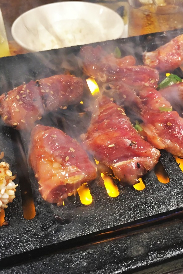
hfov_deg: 32.6
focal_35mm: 41
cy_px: 139
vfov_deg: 47.4
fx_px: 312
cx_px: 106
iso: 64
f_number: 2.2
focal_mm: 4.15
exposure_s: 1/15
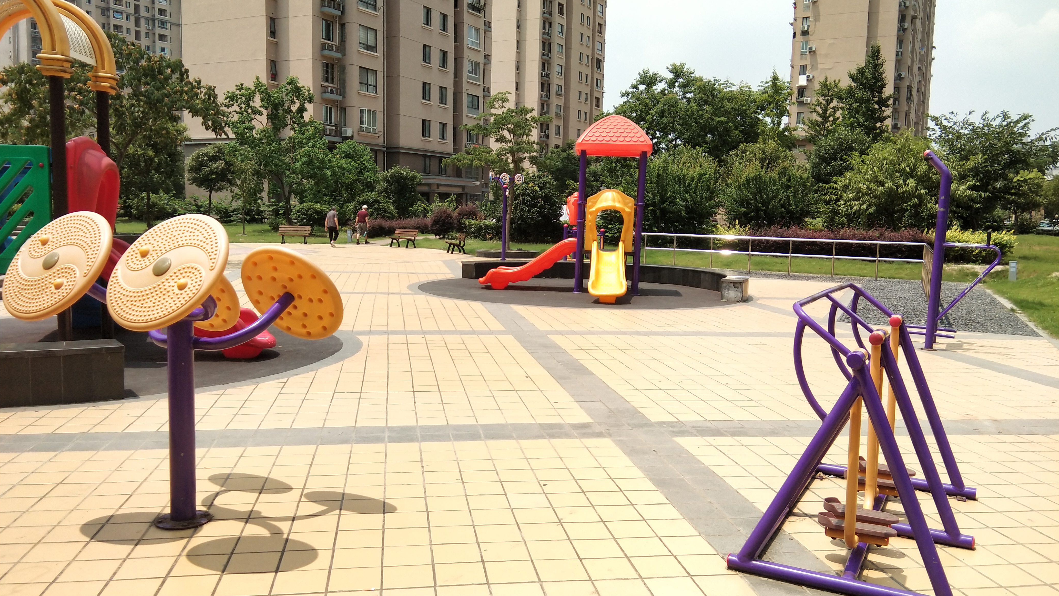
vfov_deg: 34.6
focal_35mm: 34
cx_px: 531
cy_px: 301
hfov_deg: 58.0
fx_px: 955
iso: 50
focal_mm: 3.69
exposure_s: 1/893
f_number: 2.2
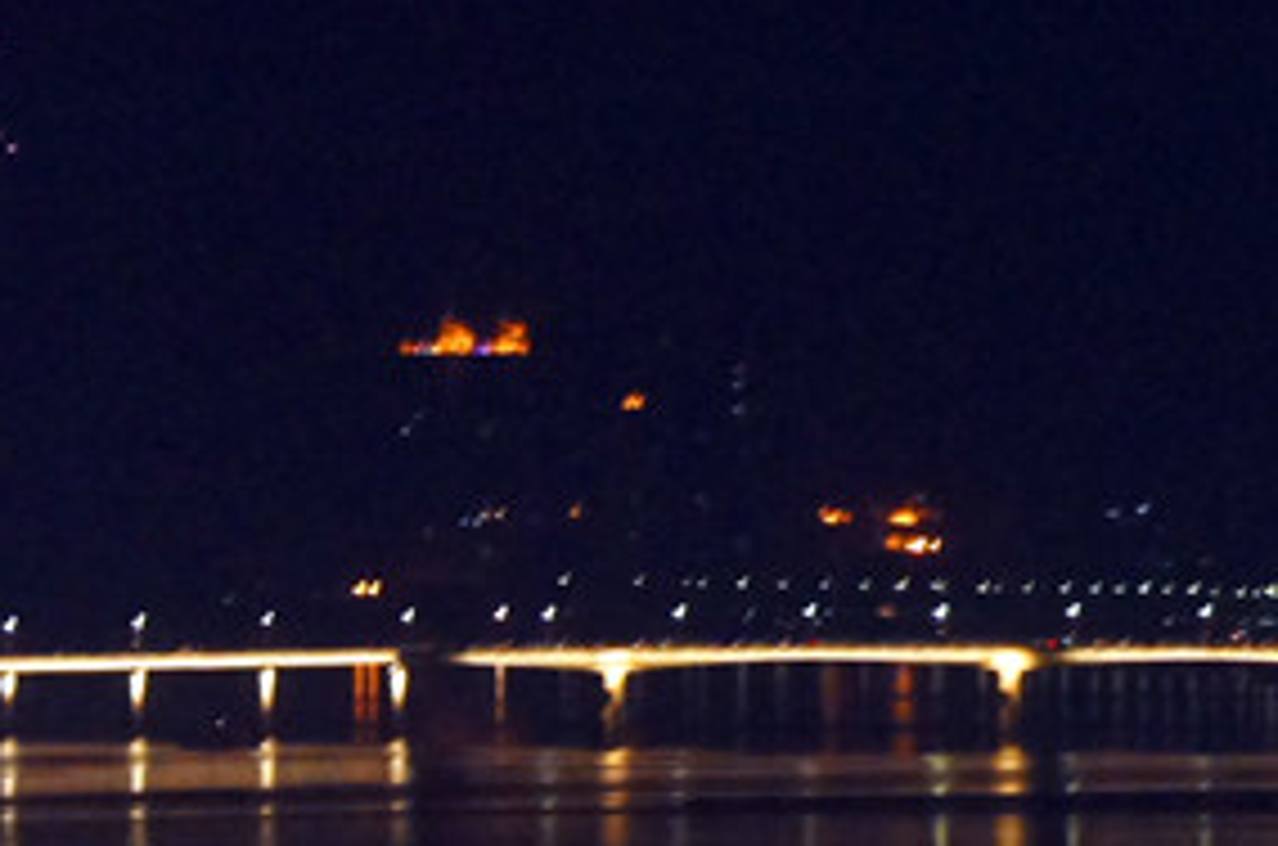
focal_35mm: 397
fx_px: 14054
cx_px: -684
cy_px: 508
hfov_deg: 5.2
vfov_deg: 3.4
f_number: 5.6
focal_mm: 75
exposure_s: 1/8
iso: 1600
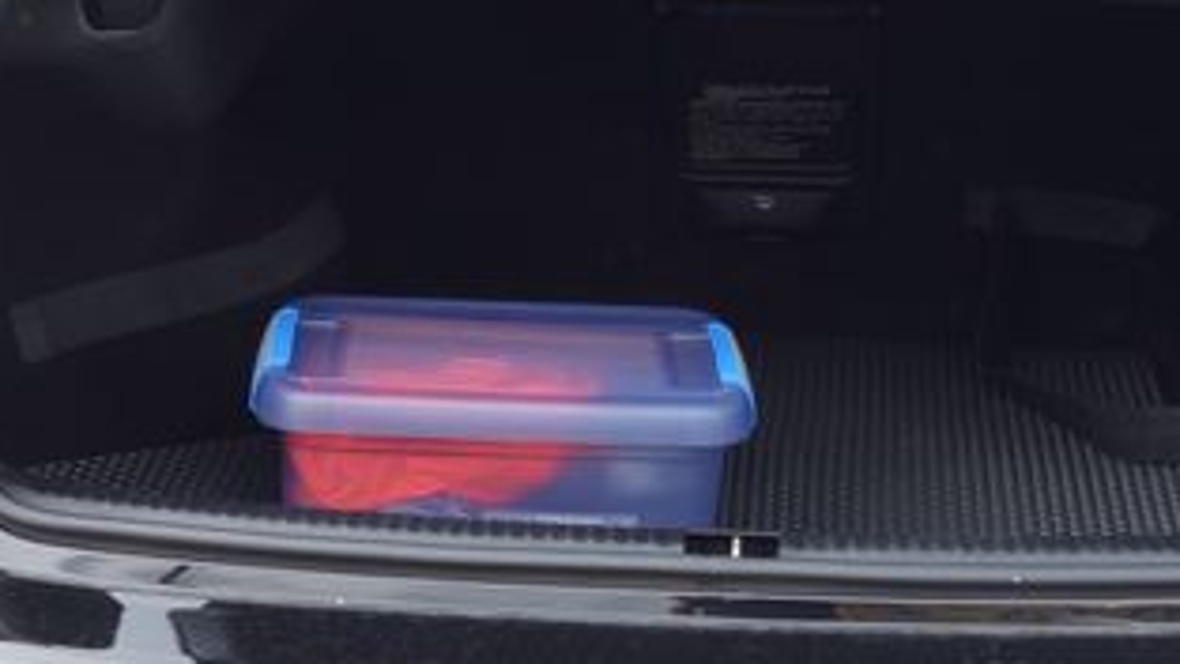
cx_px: 648
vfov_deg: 12.5
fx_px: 3003
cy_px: 51
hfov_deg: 22.2
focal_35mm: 96
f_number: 5.6
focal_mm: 10.4
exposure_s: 1/100
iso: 125
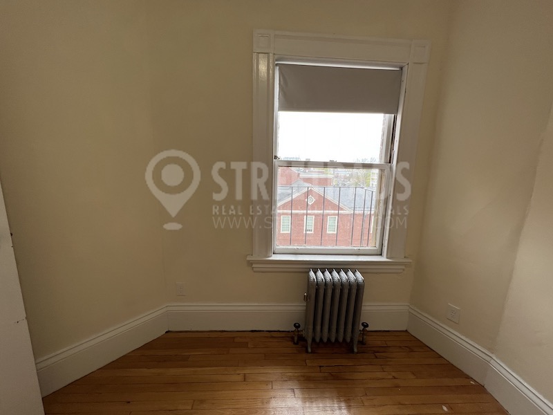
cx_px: 276
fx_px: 208
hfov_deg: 106.2
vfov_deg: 89.9
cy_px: 208
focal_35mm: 13
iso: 32
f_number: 1.8
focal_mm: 1.57
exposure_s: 1/99
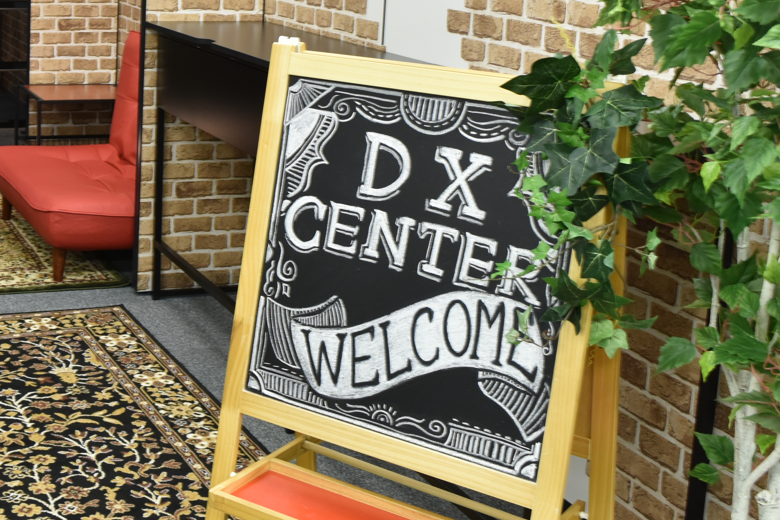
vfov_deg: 21.3
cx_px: 142
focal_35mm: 63
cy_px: 88
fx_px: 1365
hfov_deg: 31.0
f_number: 6.3
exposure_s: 1/13
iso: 500
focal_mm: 22
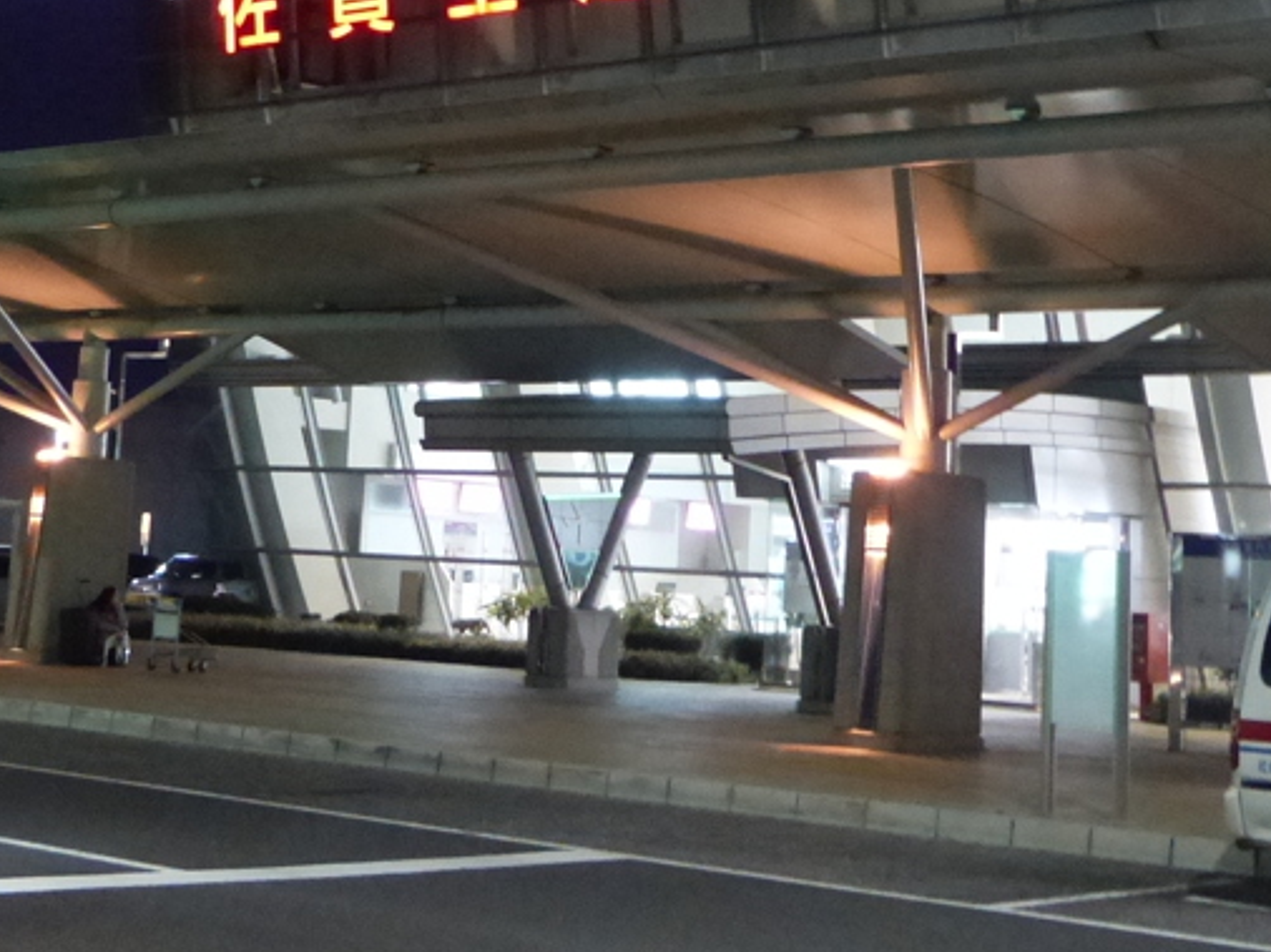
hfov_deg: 24.6
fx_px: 2899
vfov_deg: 18.2
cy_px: 30
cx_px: 465
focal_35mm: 79
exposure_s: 1/4
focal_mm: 7
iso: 1250
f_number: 2.8
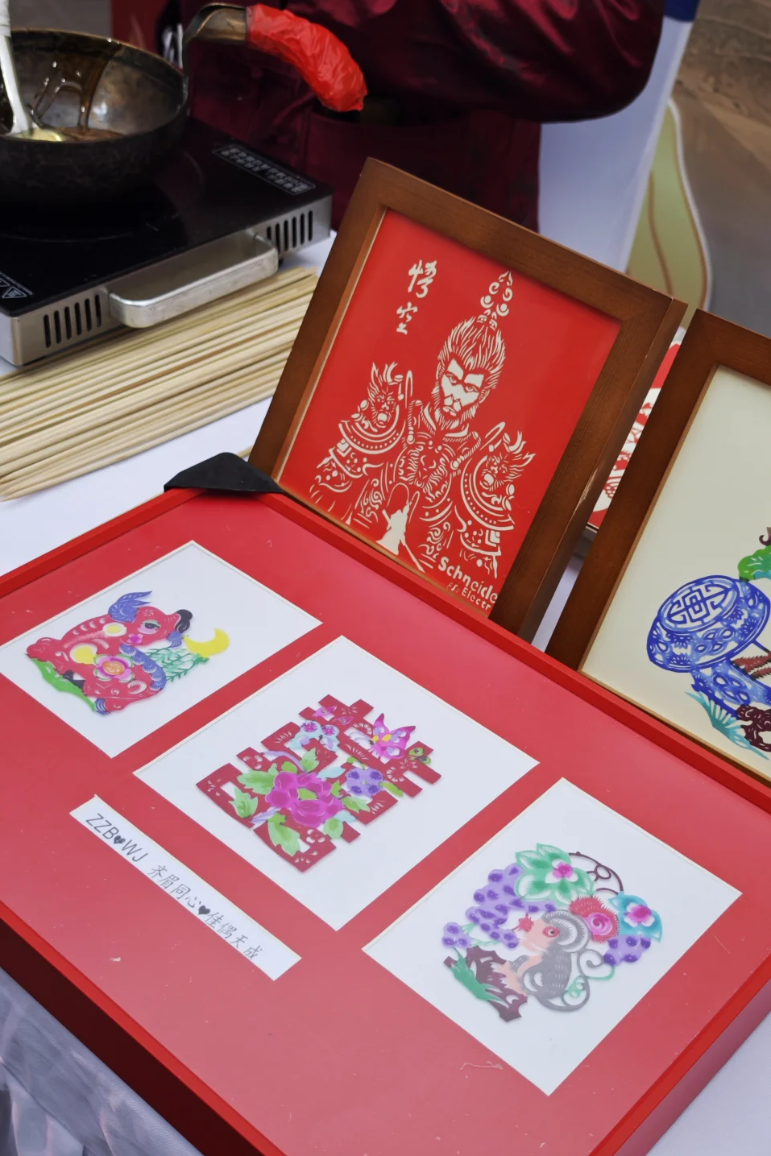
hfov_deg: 28.1
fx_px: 1542
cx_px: 434
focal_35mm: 48
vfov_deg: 41.1
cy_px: 578
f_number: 2
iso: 50
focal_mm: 8.72
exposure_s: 1/297
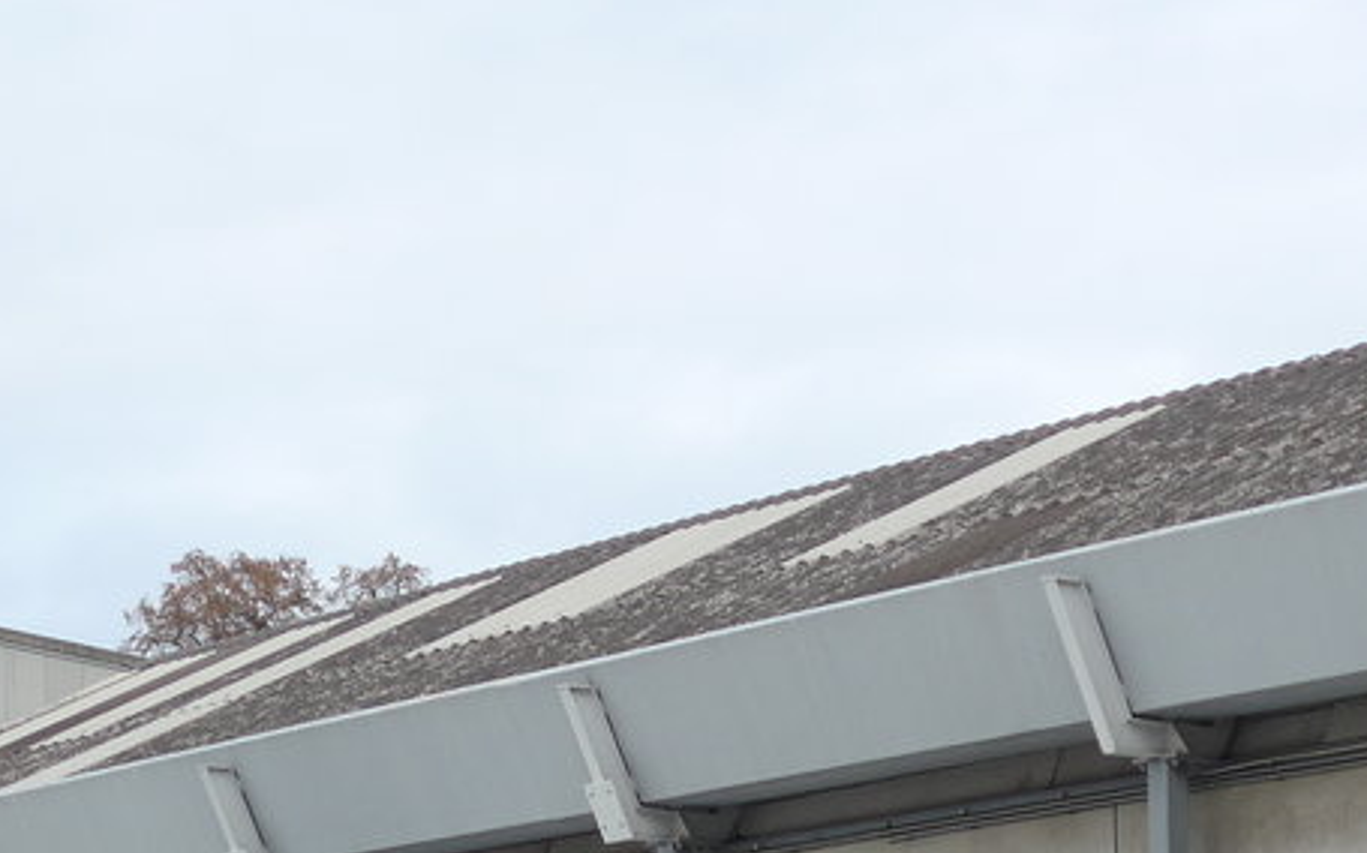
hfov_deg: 17.0
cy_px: 1051
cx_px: 613
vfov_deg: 10.5
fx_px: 4581
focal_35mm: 123
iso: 80
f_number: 2.8
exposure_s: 1/320
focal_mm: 9
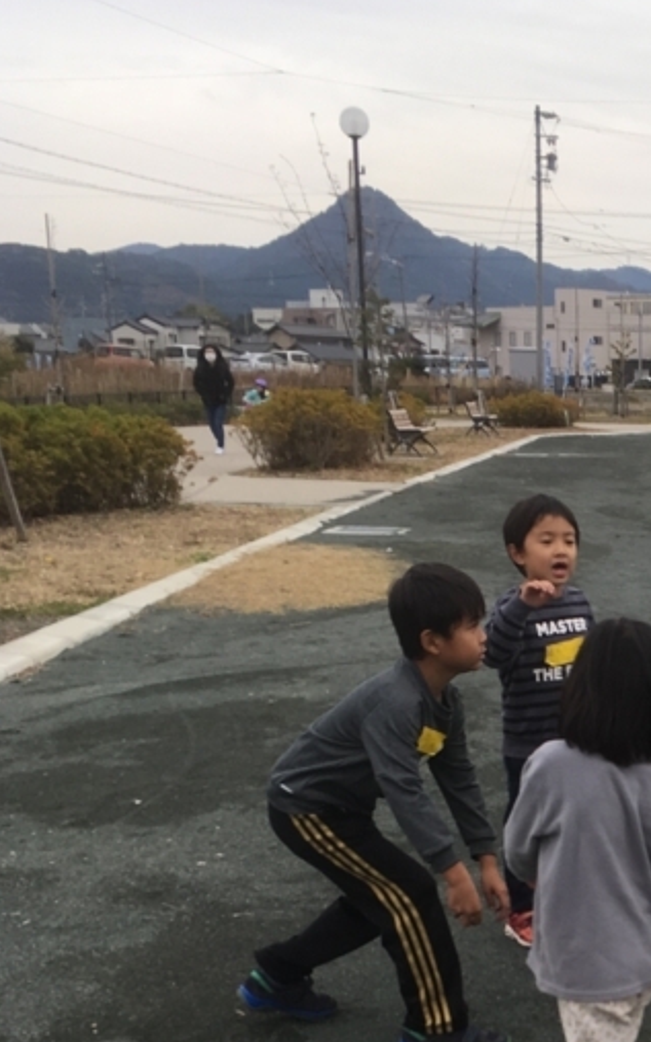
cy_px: 958
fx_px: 1762
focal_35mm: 62
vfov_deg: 31.3
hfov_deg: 19.9
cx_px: 737
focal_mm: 4.15
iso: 25
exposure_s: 1/331
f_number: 2.2
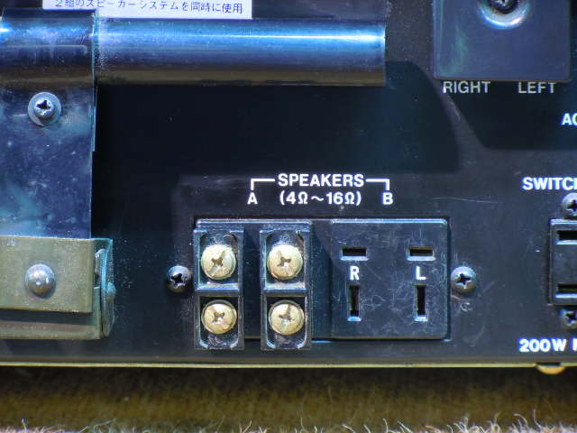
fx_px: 5001
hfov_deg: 6.6
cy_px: 216
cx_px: 288
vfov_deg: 5.0
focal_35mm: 300
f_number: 5.6
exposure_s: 2
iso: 100
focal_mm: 54
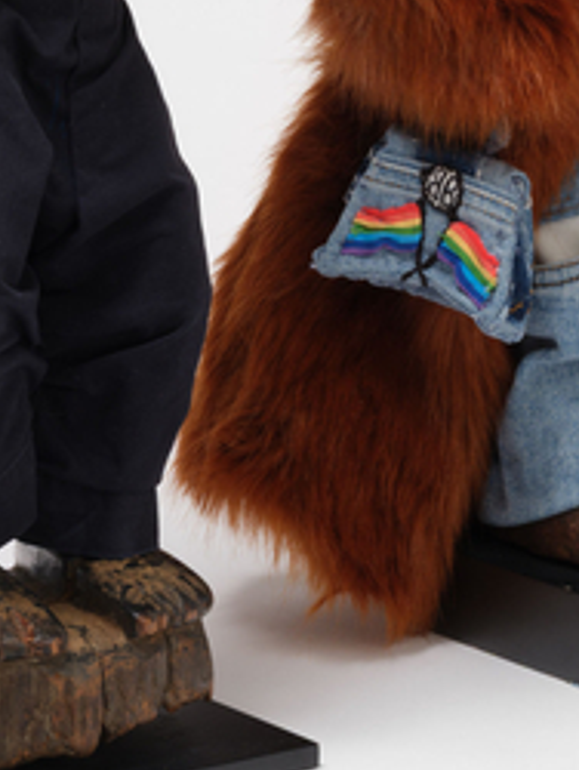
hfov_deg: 7.3
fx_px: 4542
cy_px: -379
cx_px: 345
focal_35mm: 204
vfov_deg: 9.4
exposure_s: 1/100
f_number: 18
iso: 100
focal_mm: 64
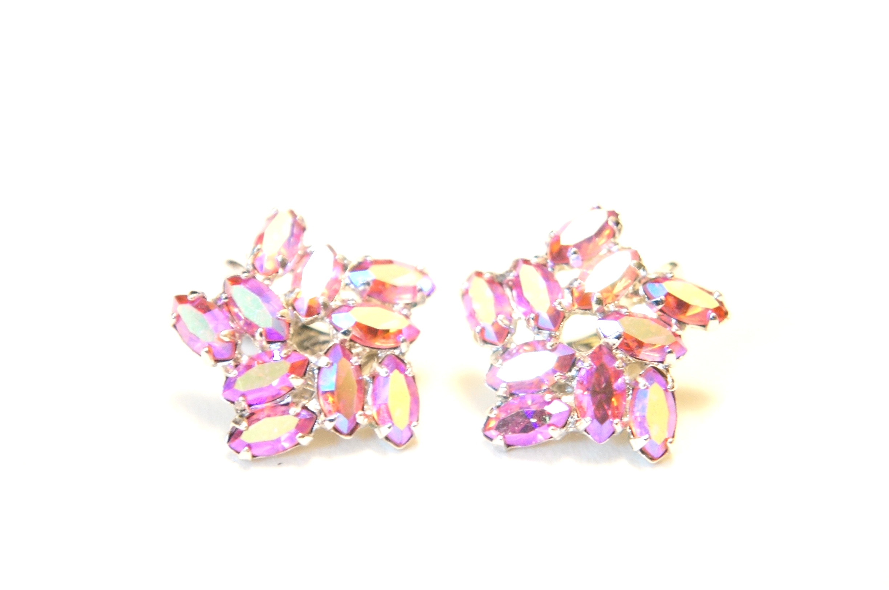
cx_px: 444
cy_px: 295
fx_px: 2034
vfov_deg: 16.5
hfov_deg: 24.7
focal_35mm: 82
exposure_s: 1/15
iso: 3200
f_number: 5.6
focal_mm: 55
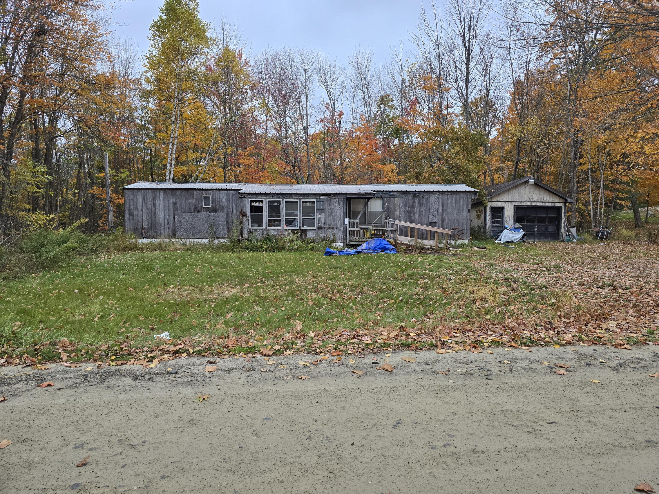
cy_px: 247
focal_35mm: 23
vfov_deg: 58.9
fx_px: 438
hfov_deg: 73.9
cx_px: 330
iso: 125
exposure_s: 1/180
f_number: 1.7
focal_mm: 6.3
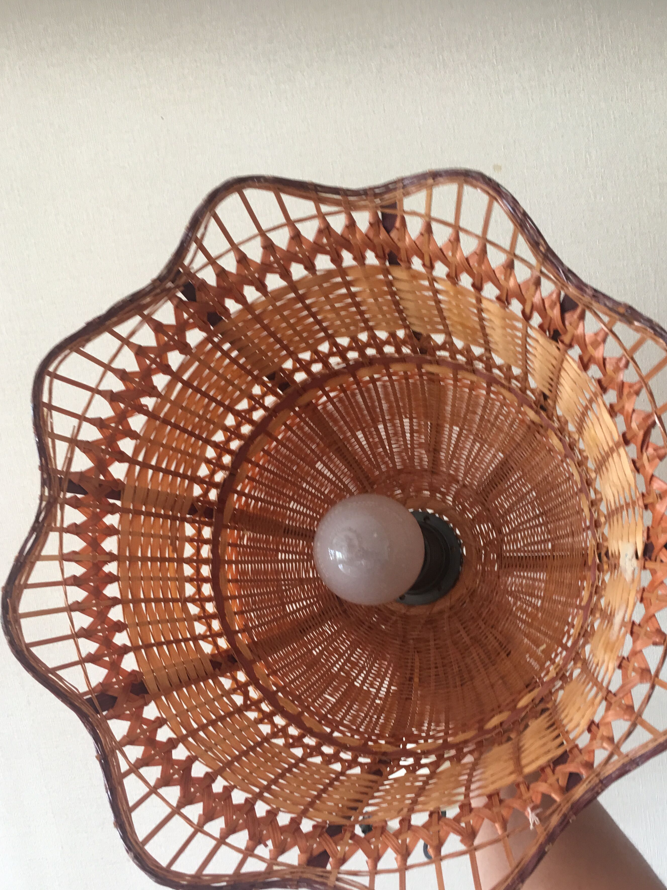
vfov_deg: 55.2
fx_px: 848
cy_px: 500
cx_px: 352
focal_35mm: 33
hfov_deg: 42.9
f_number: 2.2
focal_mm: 4.15
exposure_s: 1/17
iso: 40
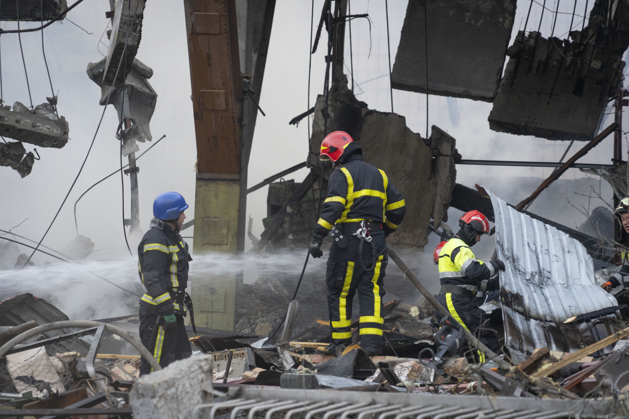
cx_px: 314
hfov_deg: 11.2
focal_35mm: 184
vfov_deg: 7.5
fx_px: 3215
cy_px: 210
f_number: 6.3
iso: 2500
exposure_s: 1/200
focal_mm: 184
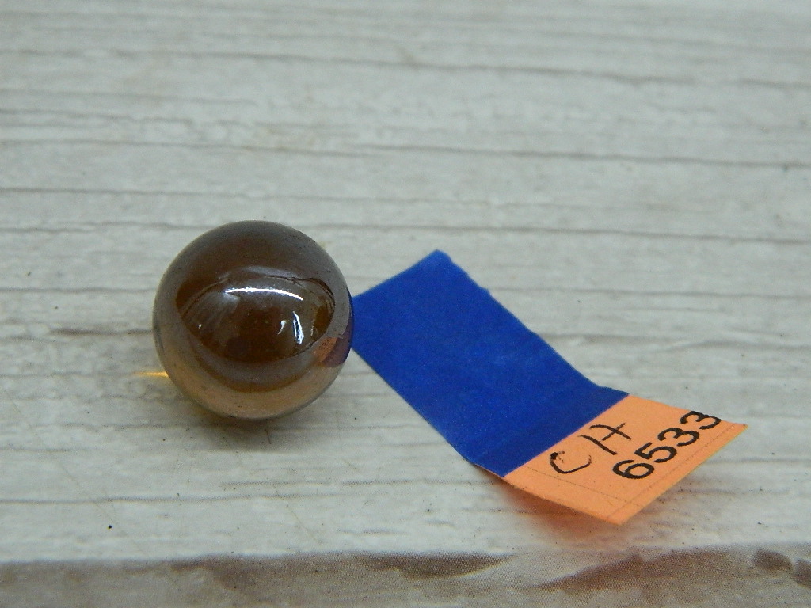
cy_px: 304
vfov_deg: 17.6
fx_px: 1968
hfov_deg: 23.3
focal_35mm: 84
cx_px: 406
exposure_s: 1/160
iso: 400
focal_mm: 15.1
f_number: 4.2
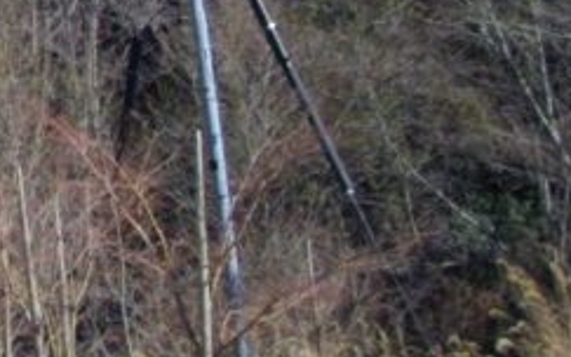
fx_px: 2568
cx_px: -489
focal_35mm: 165
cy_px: -446
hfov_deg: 11.6
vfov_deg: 7.5
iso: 100
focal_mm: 6.2
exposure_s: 1/320
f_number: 5.6
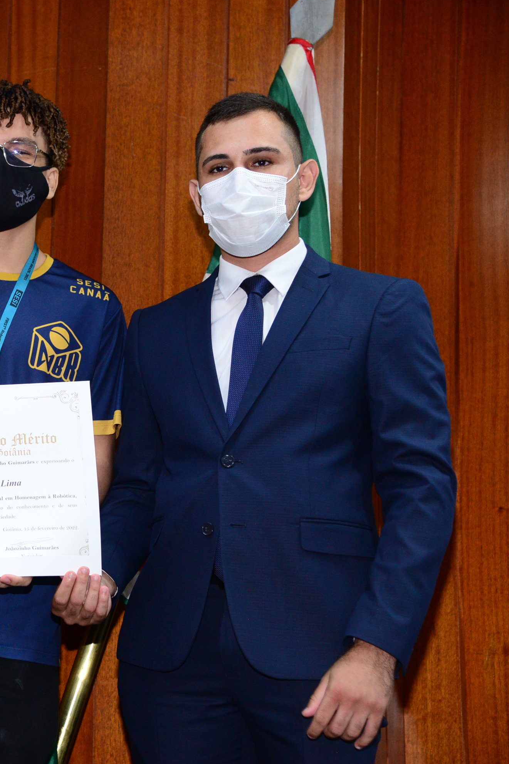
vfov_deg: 25.7
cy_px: 382
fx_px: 1675
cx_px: -49
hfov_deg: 16.7
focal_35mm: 79
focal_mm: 52
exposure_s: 1/125
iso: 2500
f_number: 4
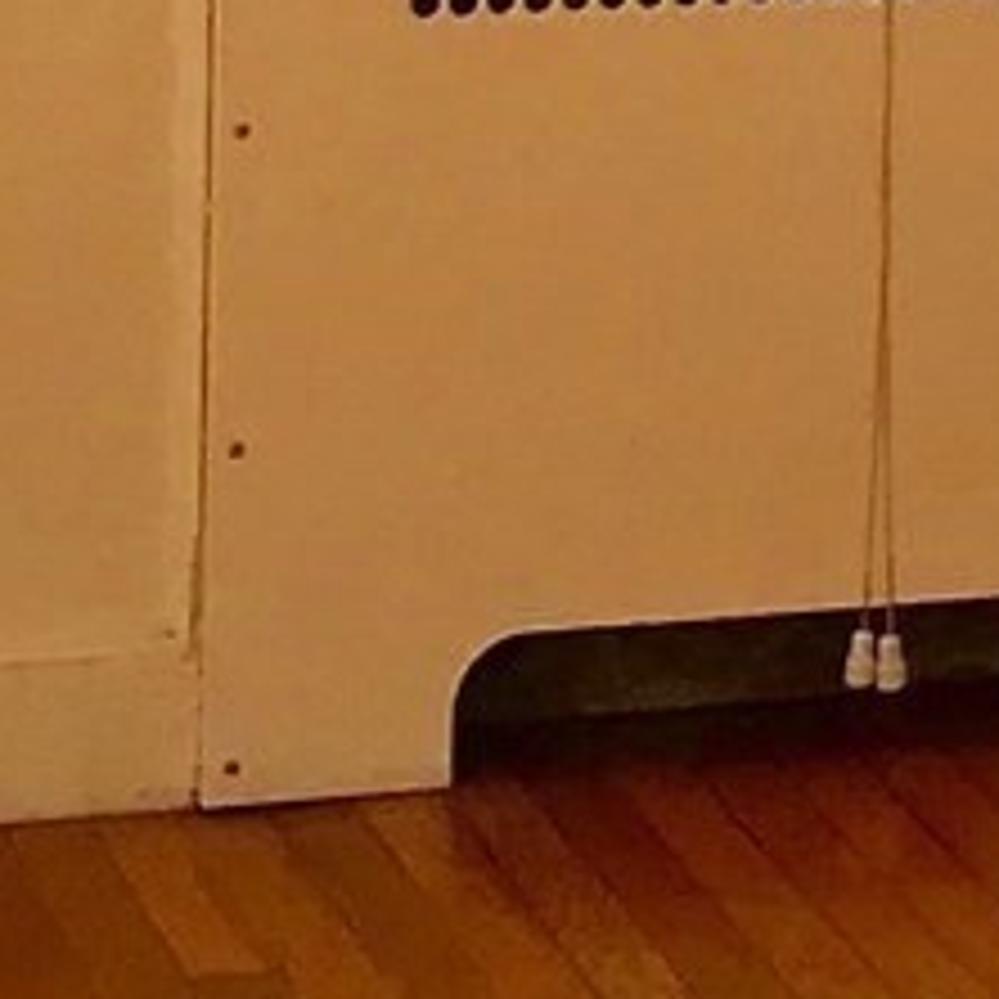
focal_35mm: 228
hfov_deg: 7.3
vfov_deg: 7.4
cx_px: 2142
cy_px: -945
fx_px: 7444
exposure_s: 1/283
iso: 20
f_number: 1.8
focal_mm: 3.99
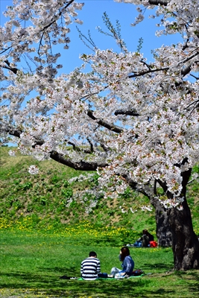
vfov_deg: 17.1
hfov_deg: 11.4
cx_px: 100
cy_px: 149
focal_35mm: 120
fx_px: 994
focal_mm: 120
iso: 400
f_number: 13
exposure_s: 1/640
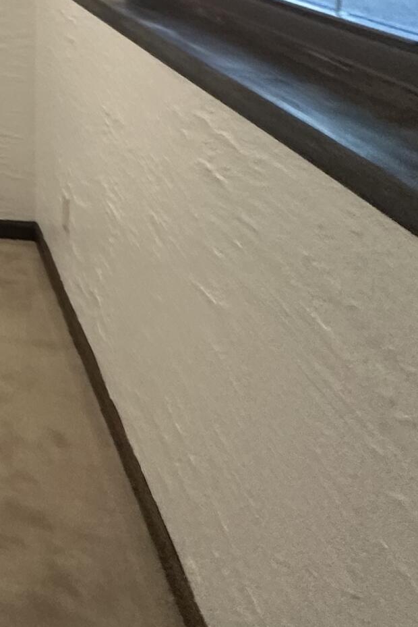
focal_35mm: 47
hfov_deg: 18.0
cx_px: -445
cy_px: -53
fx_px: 818
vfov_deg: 36.0
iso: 320
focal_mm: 2.22
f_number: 2.2
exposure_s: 1/60
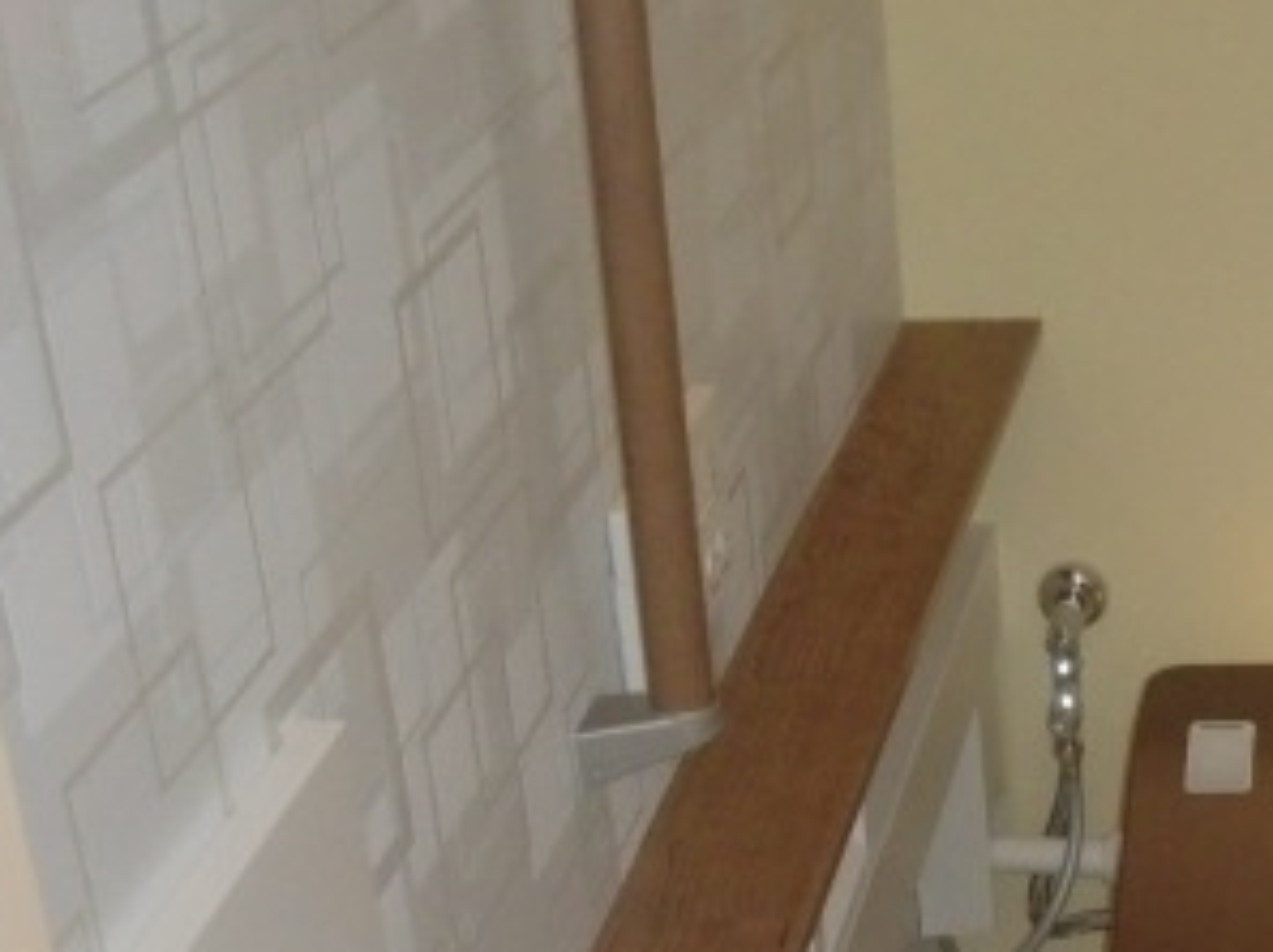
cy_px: 776
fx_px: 3012
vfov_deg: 17.8
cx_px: 1307
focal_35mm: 82
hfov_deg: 22.8
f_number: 3.9
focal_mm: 6.66
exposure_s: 1/50
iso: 400
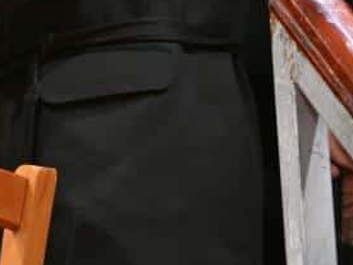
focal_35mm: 643
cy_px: -93
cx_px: -272
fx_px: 6557
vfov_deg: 2.3
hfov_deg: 3.1
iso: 800
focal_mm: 180
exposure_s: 1/200
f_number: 2.8
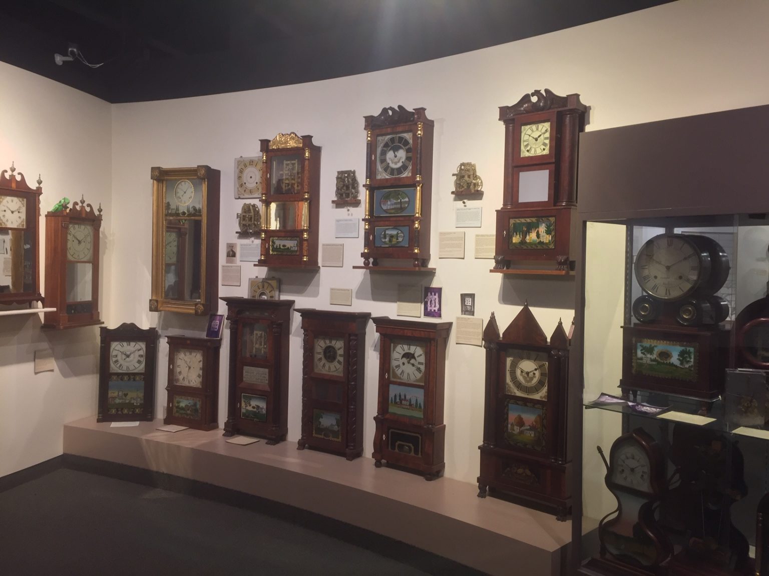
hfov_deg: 61.7
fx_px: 644
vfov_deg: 48.2
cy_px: 288
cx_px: 384
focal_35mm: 29
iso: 80
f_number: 2.2
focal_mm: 4.15
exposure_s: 1/30
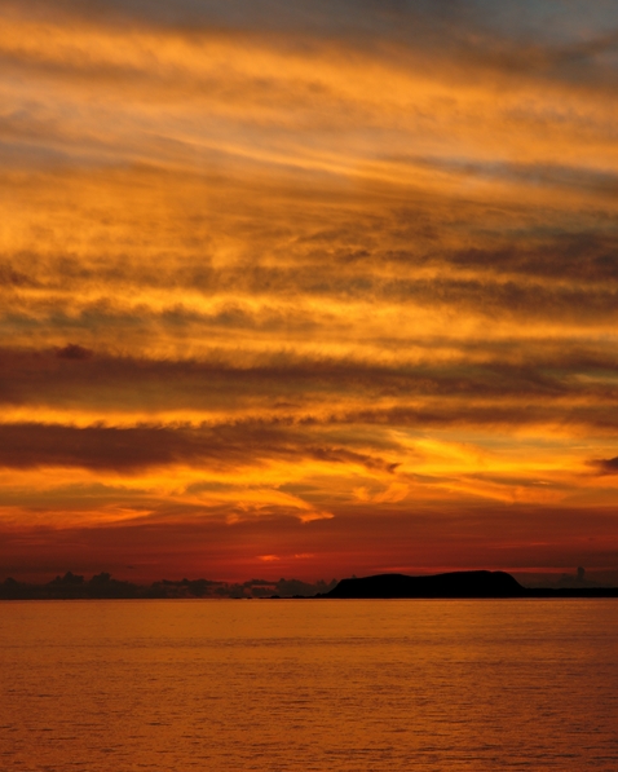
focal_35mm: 136
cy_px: 361
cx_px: 309
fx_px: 3108
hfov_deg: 11.4
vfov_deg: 14.2
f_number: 8
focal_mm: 80
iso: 200
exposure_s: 1/60
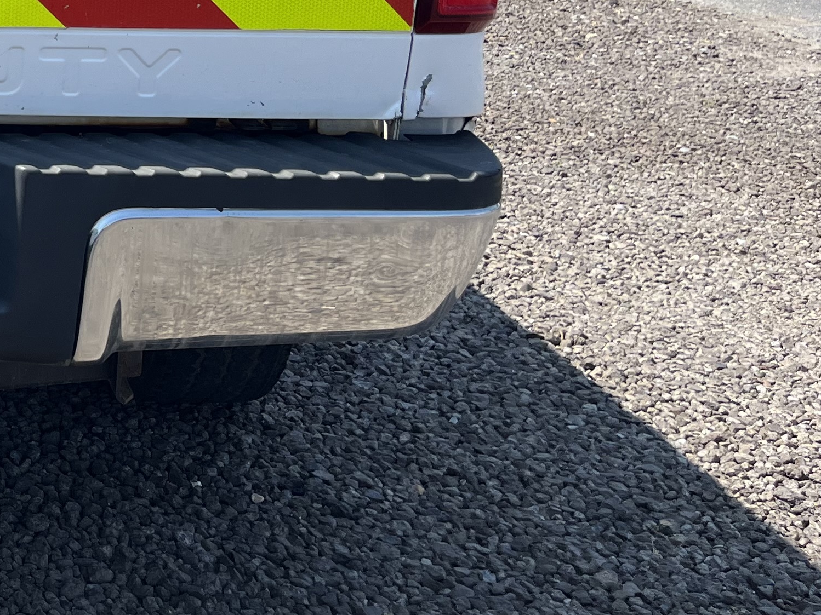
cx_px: -242
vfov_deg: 20.1
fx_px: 1660
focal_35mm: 70
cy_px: -53
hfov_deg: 24.3
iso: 50
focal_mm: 5.1
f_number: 1.6
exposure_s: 1/2268
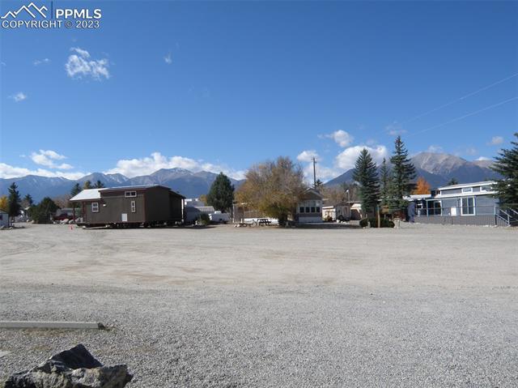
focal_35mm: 32
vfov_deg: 44.1
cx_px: 259
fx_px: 478
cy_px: 194
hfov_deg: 56.9
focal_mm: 5.72
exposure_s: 1/500
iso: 64
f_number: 5.6
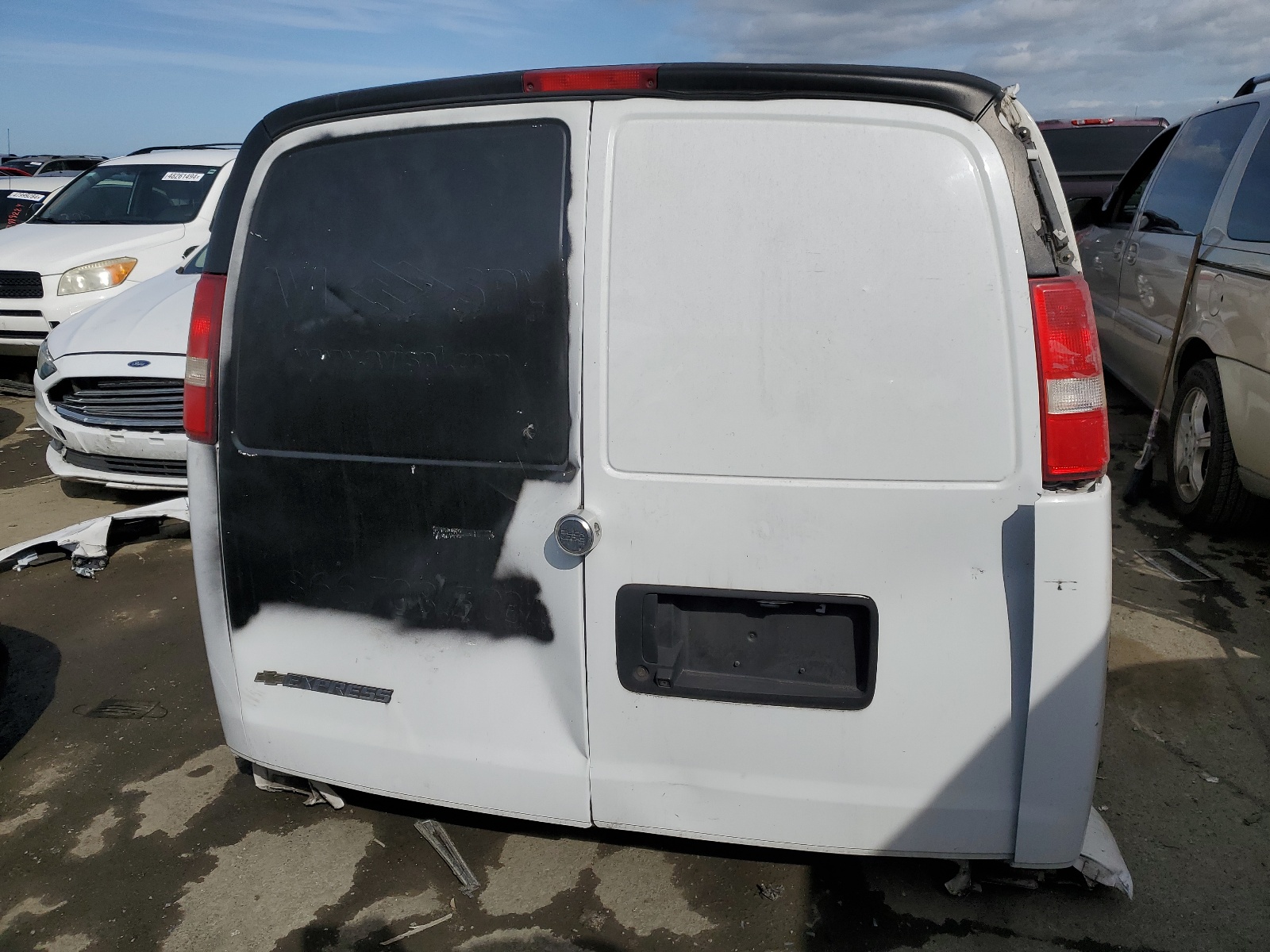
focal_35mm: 26
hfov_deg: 67.3
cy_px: 476
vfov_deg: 53.1
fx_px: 954
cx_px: 635
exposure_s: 1/10000
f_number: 1.5
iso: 51
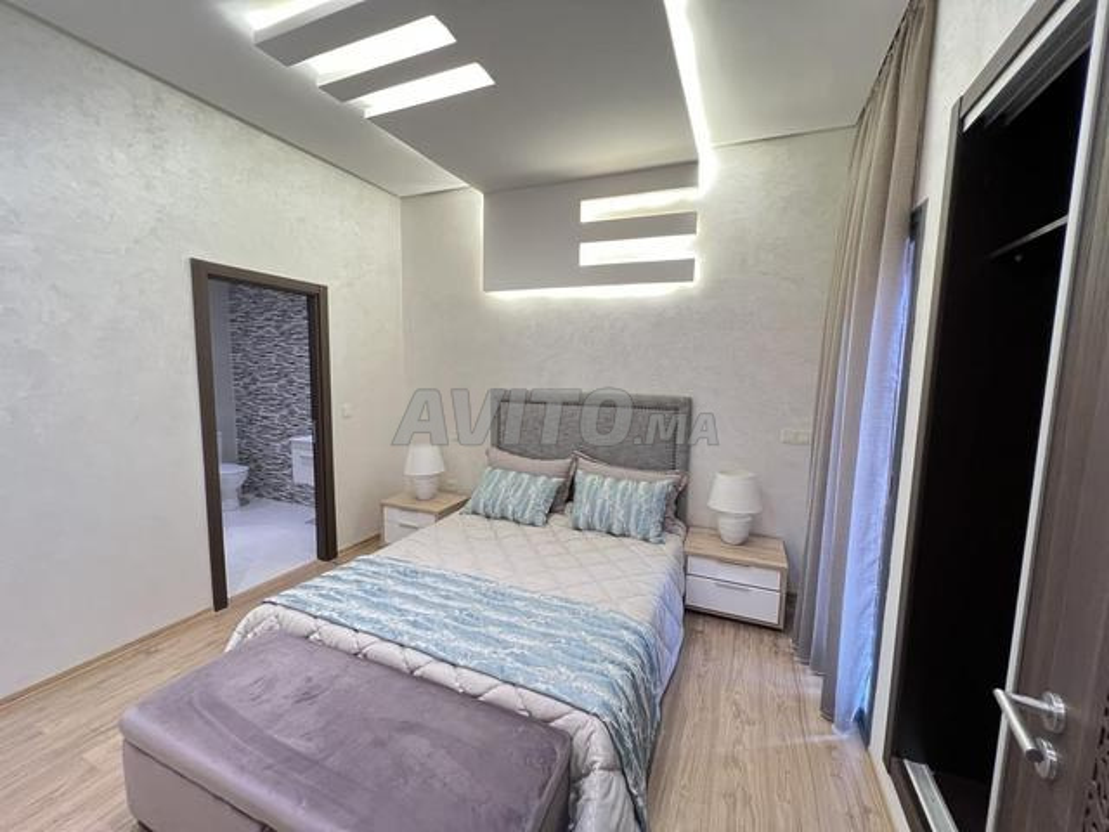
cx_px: 554
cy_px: 416
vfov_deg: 89.9
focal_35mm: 13
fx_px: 416
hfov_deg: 106.2
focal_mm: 1.57
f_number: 1.8
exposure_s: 1/50
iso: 640
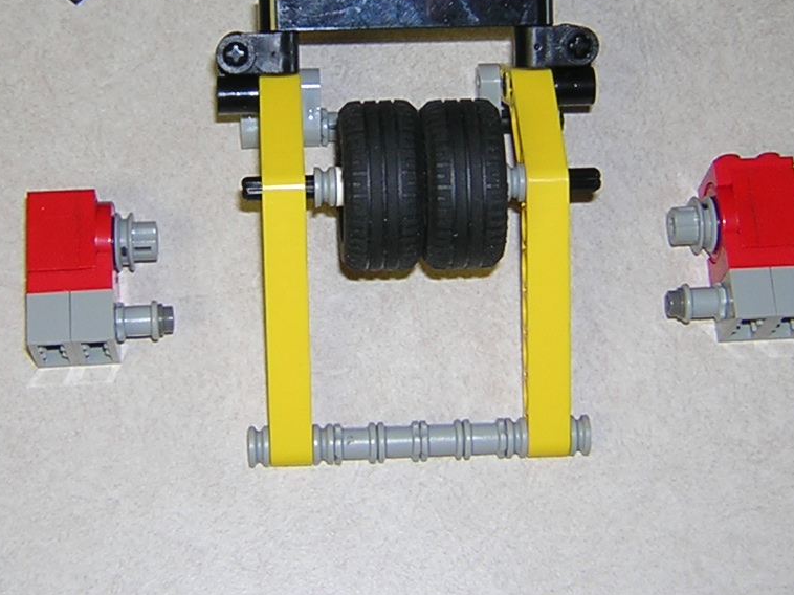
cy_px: 127
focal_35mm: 76
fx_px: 1743
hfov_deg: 25.7
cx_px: 374
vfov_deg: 19.2
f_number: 2.6
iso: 100
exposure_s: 1/60.1
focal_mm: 4.7
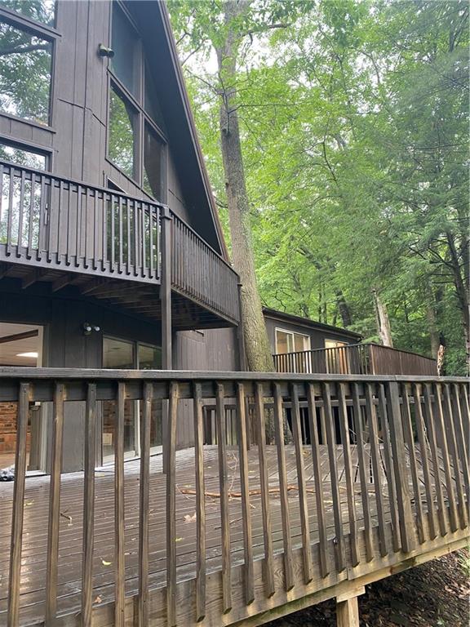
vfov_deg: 67.3
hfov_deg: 53.1
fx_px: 471
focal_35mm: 26
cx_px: 235
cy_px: 314
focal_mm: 4.25
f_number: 1.8
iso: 125
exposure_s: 1/72
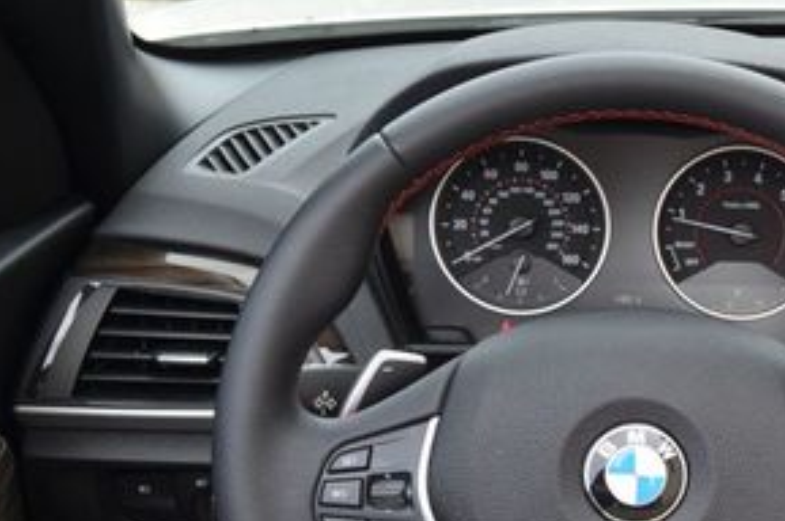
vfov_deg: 18.3
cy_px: 461
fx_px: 1590
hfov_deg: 25.9
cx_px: 839
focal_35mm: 73
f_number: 5.6
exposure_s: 1/60
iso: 125
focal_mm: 22
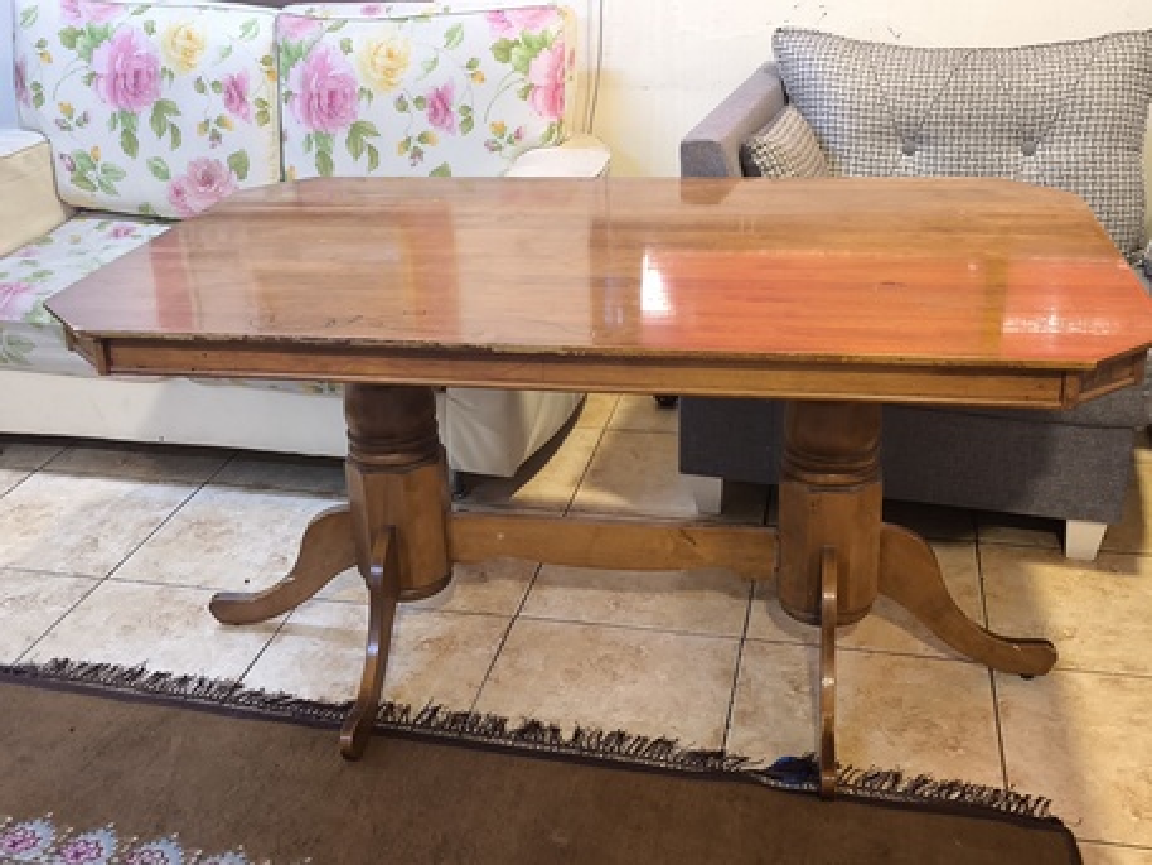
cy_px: 432
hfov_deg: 51.3
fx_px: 1198
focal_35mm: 36
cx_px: 576
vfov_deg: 39.7
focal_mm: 6.92
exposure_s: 1/24
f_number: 1.9
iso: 500
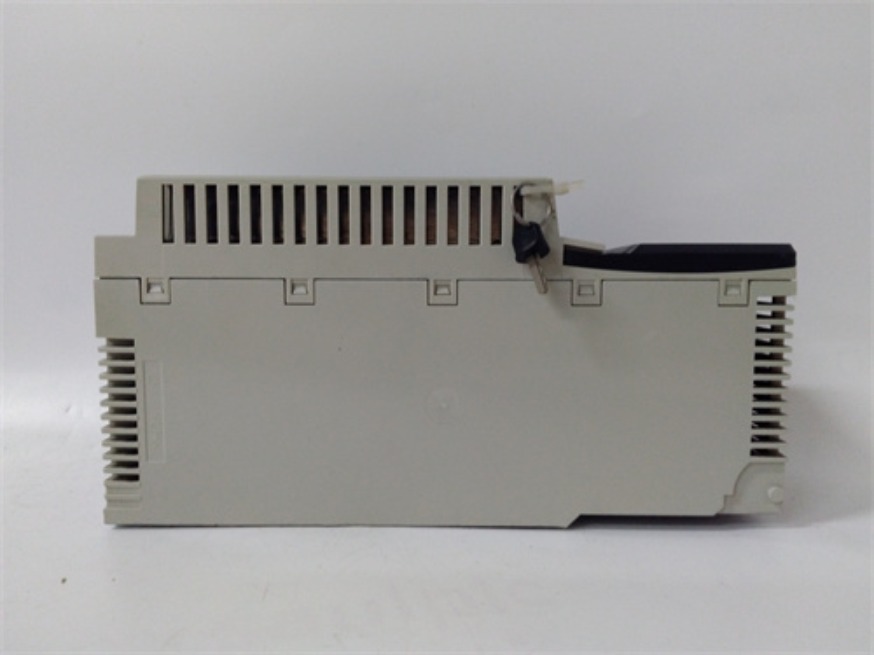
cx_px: 437
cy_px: 328
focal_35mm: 27
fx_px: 682
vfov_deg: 51.4
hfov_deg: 65.3
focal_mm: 3.79
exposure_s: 1/33
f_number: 2
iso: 373
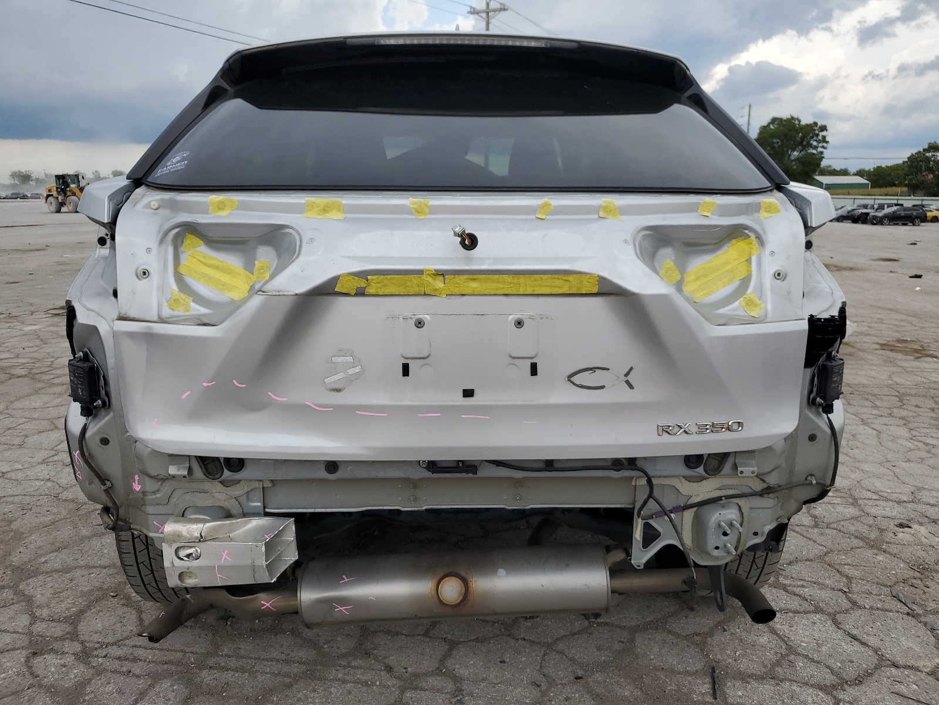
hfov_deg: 67.3
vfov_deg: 53.1
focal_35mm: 26
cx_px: 470
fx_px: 705
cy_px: 352
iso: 50
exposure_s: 1/1429
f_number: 1.5
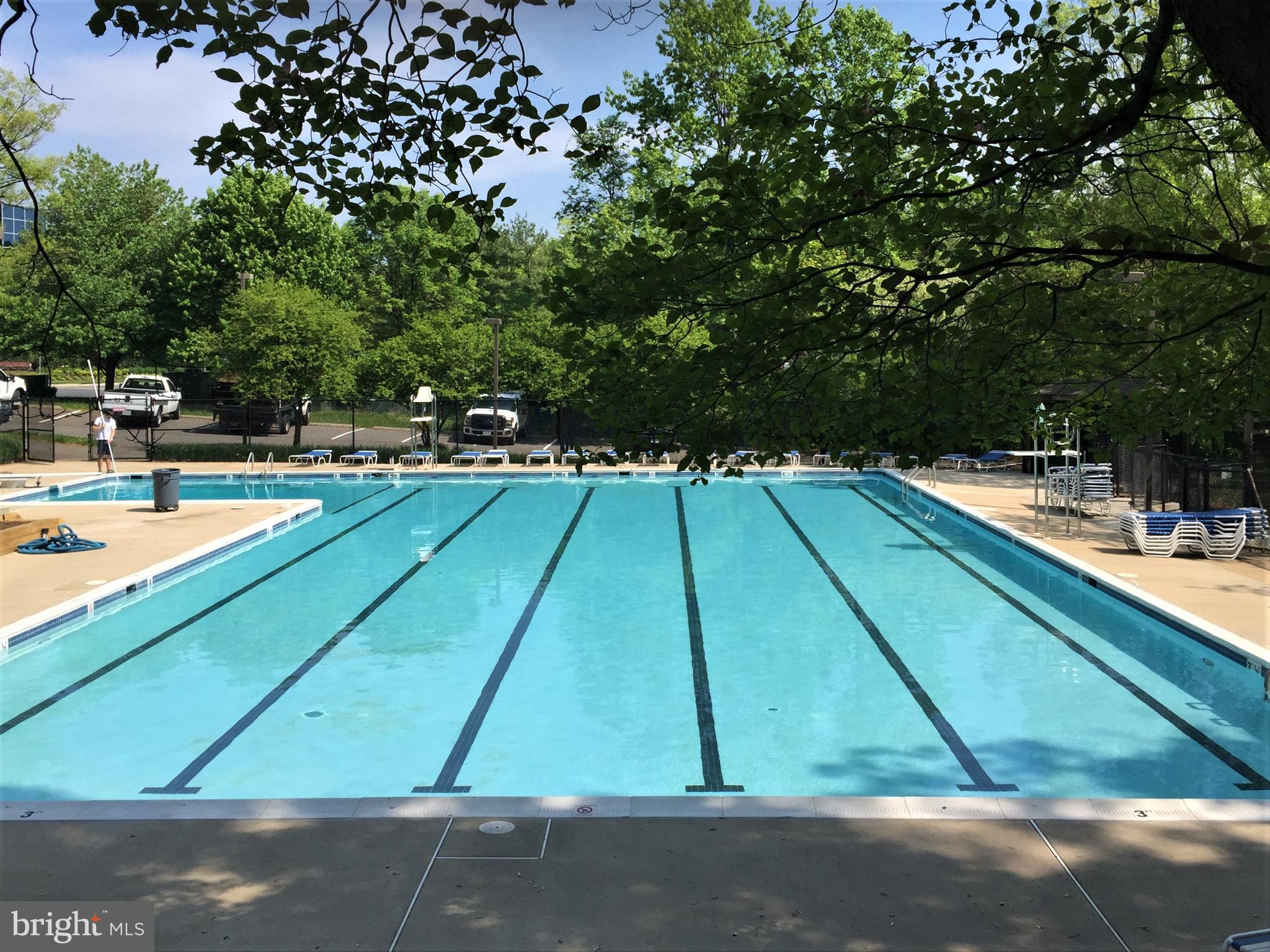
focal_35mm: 29
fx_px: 1064
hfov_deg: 61.7
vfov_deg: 48.2
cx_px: 635
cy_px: 476
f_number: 2.2
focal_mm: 4.15
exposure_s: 1/1721
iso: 32
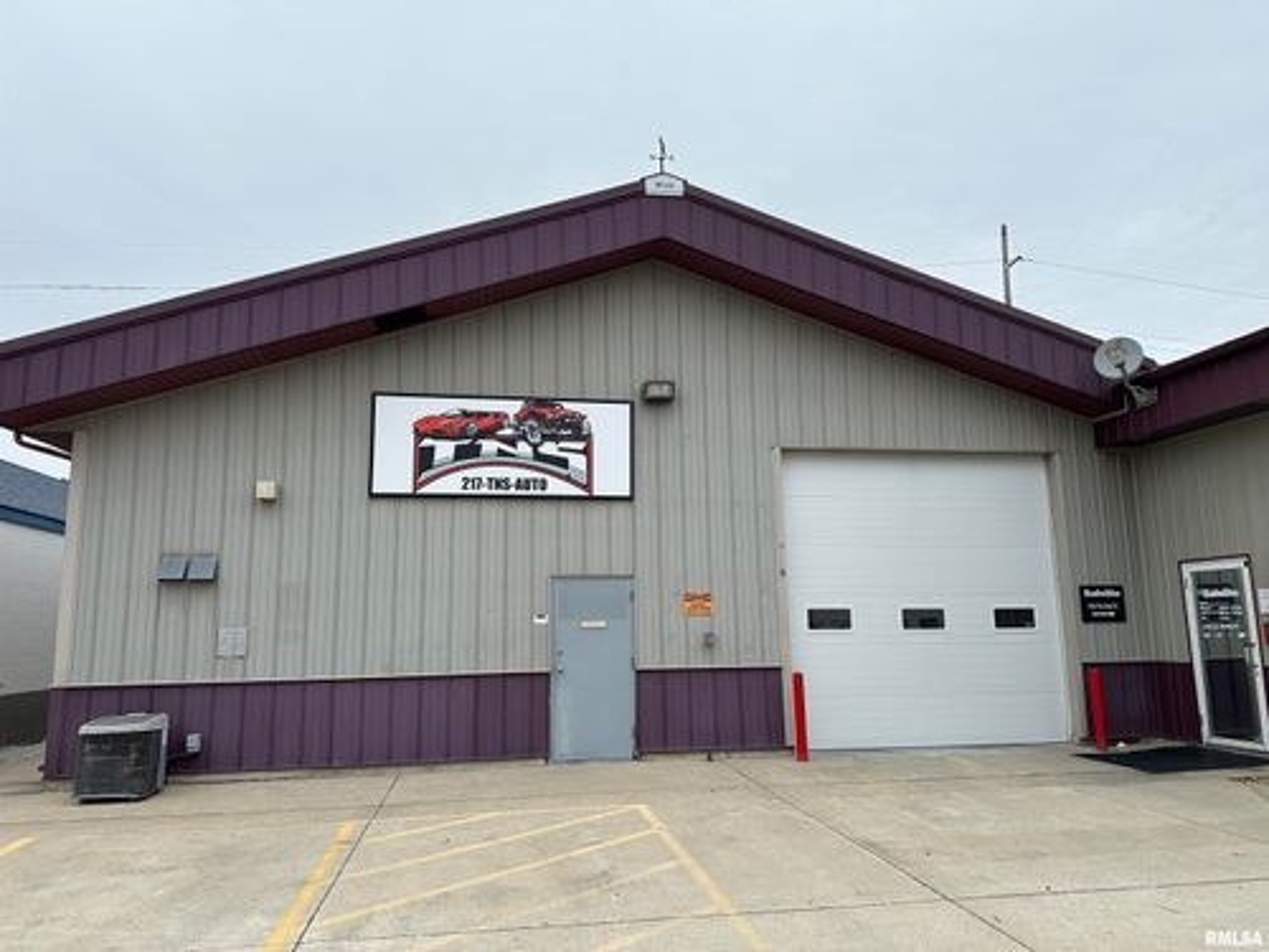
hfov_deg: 71.6
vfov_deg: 56.8
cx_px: 634
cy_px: 476
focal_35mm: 24
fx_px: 880
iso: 80
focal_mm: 6.86
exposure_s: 1/1241
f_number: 1.78
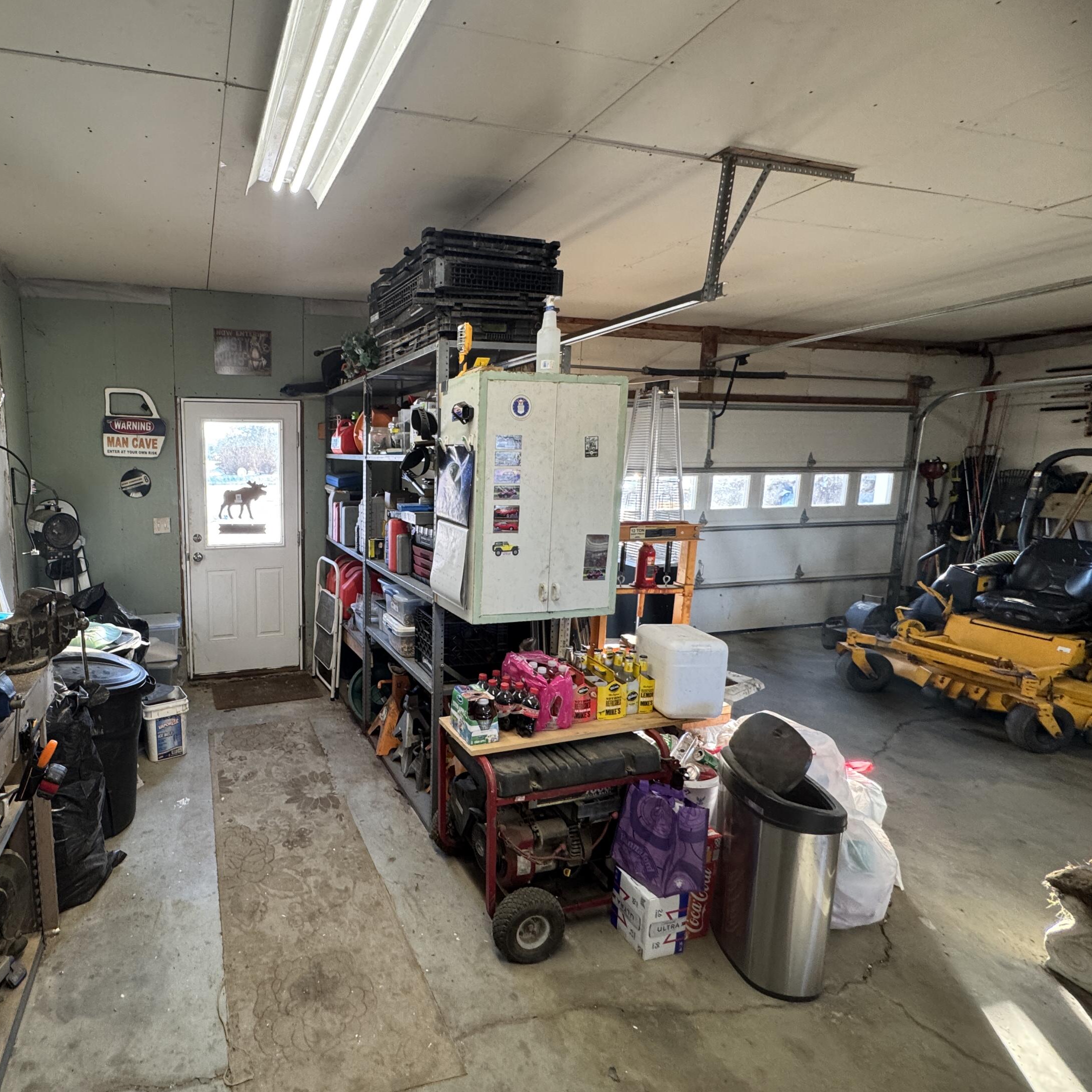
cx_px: 342
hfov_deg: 80.5
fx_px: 607
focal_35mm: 17
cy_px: 536
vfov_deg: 84.0
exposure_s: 1/120
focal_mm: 2.22
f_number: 2.2
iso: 250
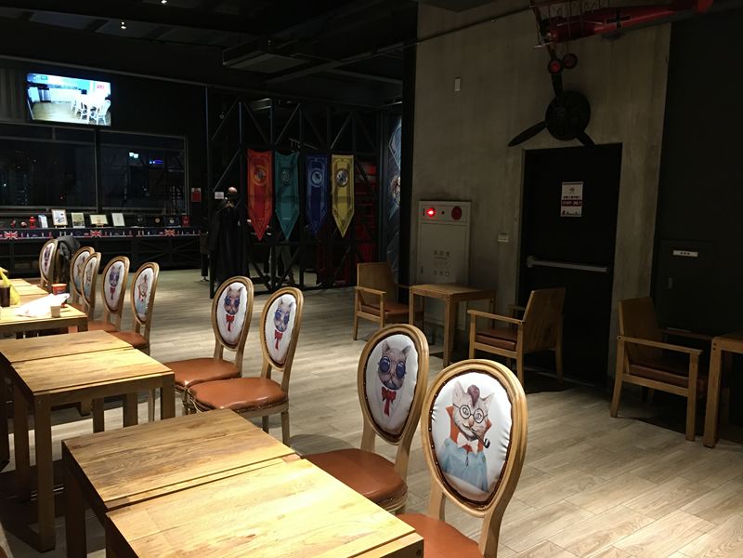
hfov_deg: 61.7
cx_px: 372
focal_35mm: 29
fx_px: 622
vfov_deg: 48.2
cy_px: 279
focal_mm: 4.15
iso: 100
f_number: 2.2
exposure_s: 1/8
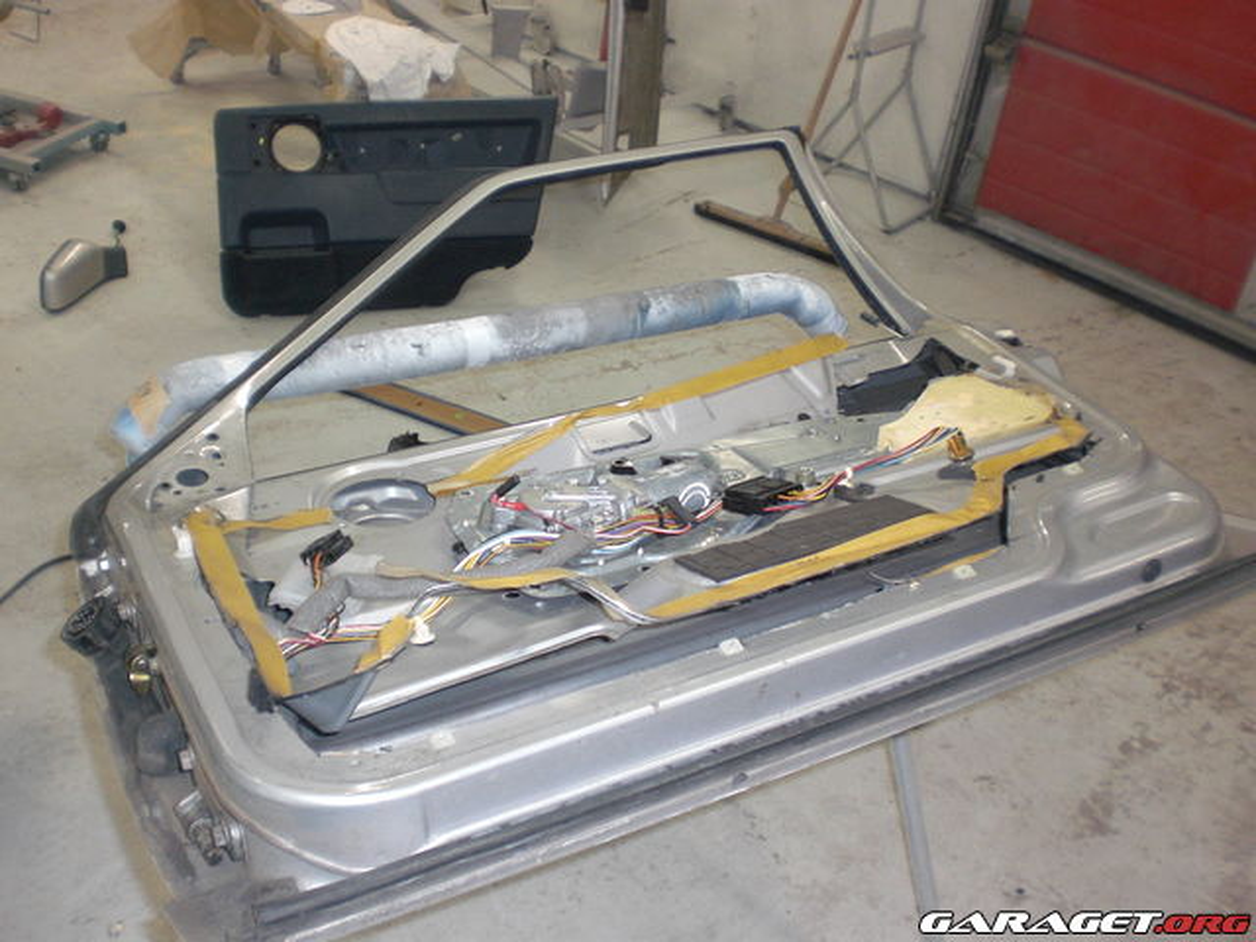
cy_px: 471
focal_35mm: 36
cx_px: 628
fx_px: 1306
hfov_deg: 51.4
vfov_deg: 39.7
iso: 200
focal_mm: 6.3
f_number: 3.1
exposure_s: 1/60
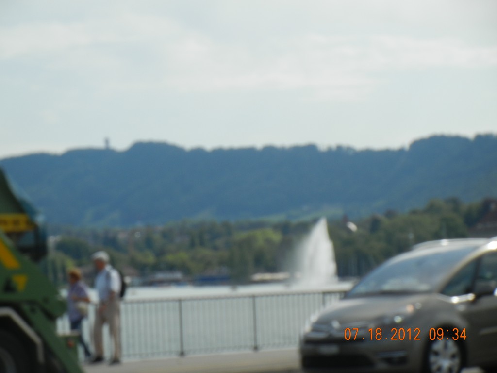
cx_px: 248
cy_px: 186
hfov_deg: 13.0
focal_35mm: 152
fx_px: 2182
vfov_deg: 9.8
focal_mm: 27.4
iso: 160
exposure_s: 1/266
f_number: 9.2
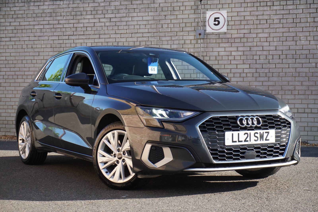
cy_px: 106
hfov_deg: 27.0
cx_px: 159
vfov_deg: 18.2
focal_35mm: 75
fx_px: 662
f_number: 5.6
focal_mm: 50
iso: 400
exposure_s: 1/250
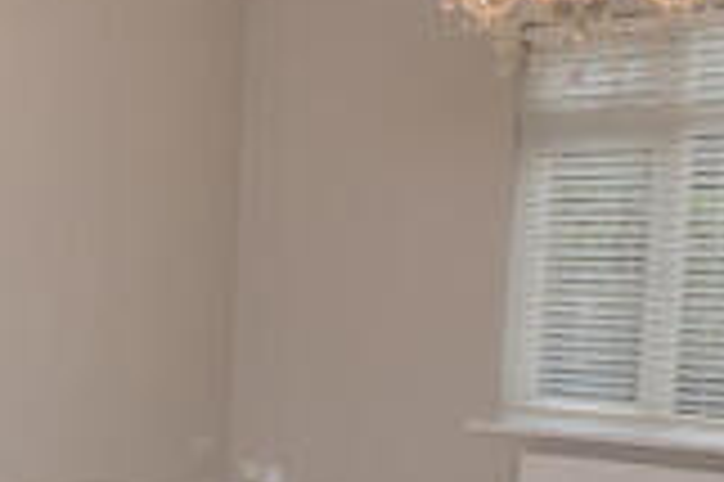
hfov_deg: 27.2
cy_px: 376
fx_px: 1226
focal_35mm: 61
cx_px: -232
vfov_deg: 22.0
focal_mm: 10
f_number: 14
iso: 640
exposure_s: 1/60
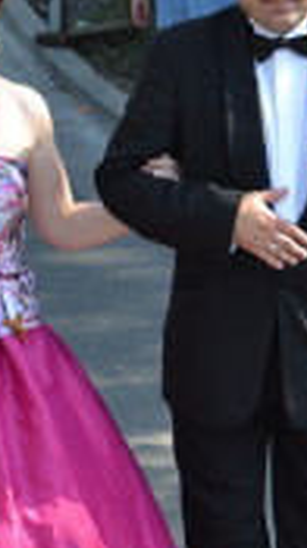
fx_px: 2628
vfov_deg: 11.9
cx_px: 78
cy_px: 395
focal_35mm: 181
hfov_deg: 6.7
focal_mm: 42
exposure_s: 1/125
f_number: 5.6
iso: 100
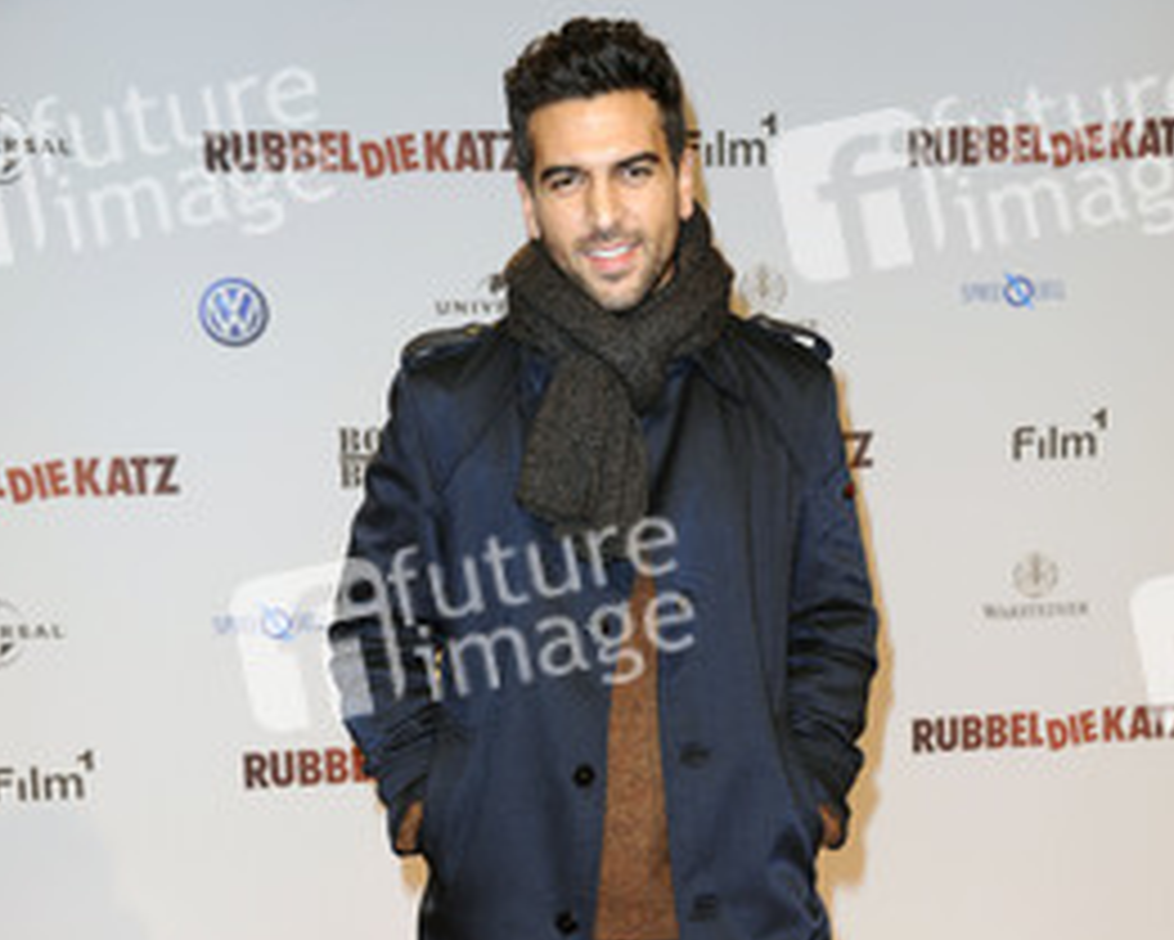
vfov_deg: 17.0
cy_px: 850
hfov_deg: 21.5
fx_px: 3094
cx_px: 594
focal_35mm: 89
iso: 500
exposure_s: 1/160
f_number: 5.6
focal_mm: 62
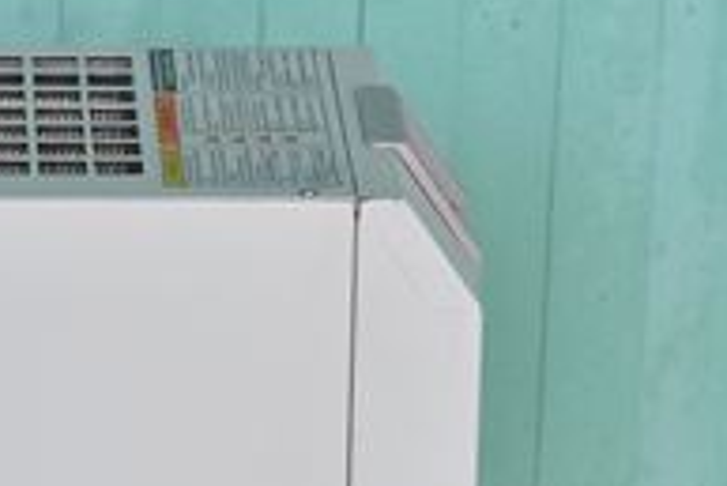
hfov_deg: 6.8
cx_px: -11
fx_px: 6123
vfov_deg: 4.5
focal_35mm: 303
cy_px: 569
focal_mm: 78
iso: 1250
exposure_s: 1/200
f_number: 6.3
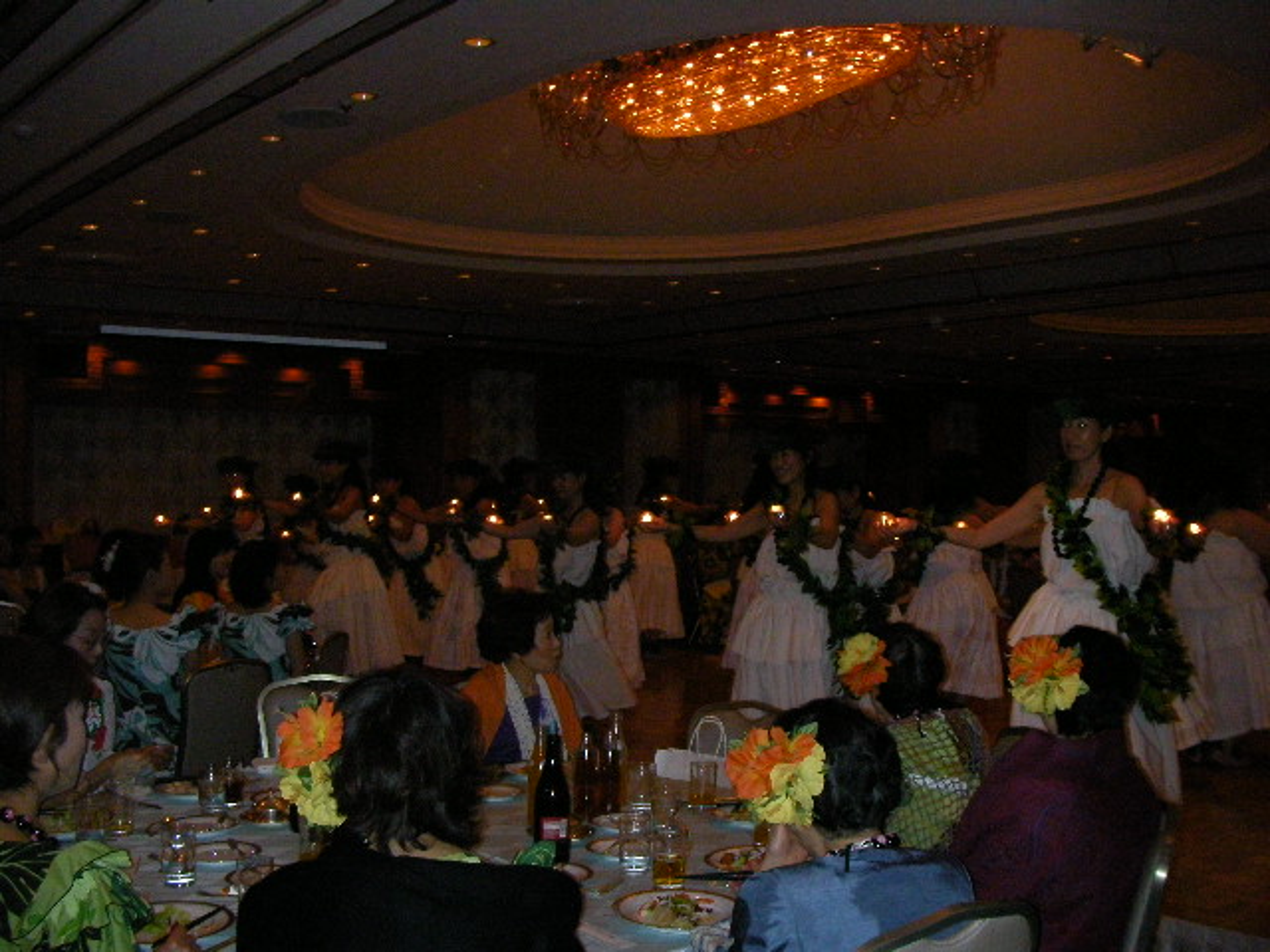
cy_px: 476
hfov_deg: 49.0
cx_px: 635
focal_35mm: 38
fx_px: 1394
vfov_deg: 37.7
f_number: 3.5
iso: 400
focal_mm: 6.3
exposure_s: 1/30
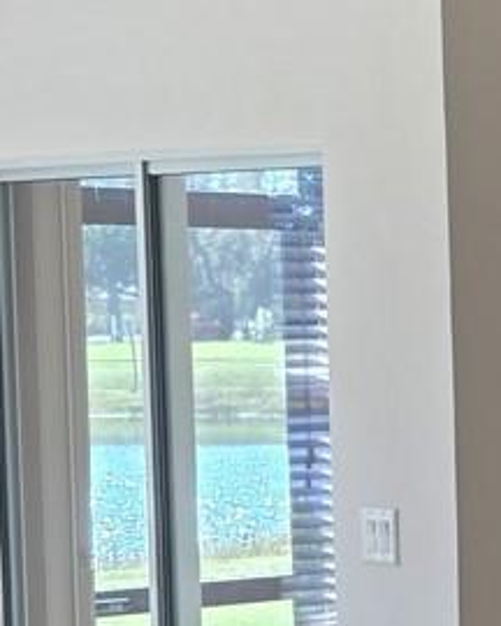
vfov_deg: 14.4
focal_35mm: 133
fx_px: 2465
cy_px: 464
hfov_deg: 9.0
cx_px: 1591
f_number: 1.7
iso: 40
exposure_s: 1/120
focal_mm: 6.3
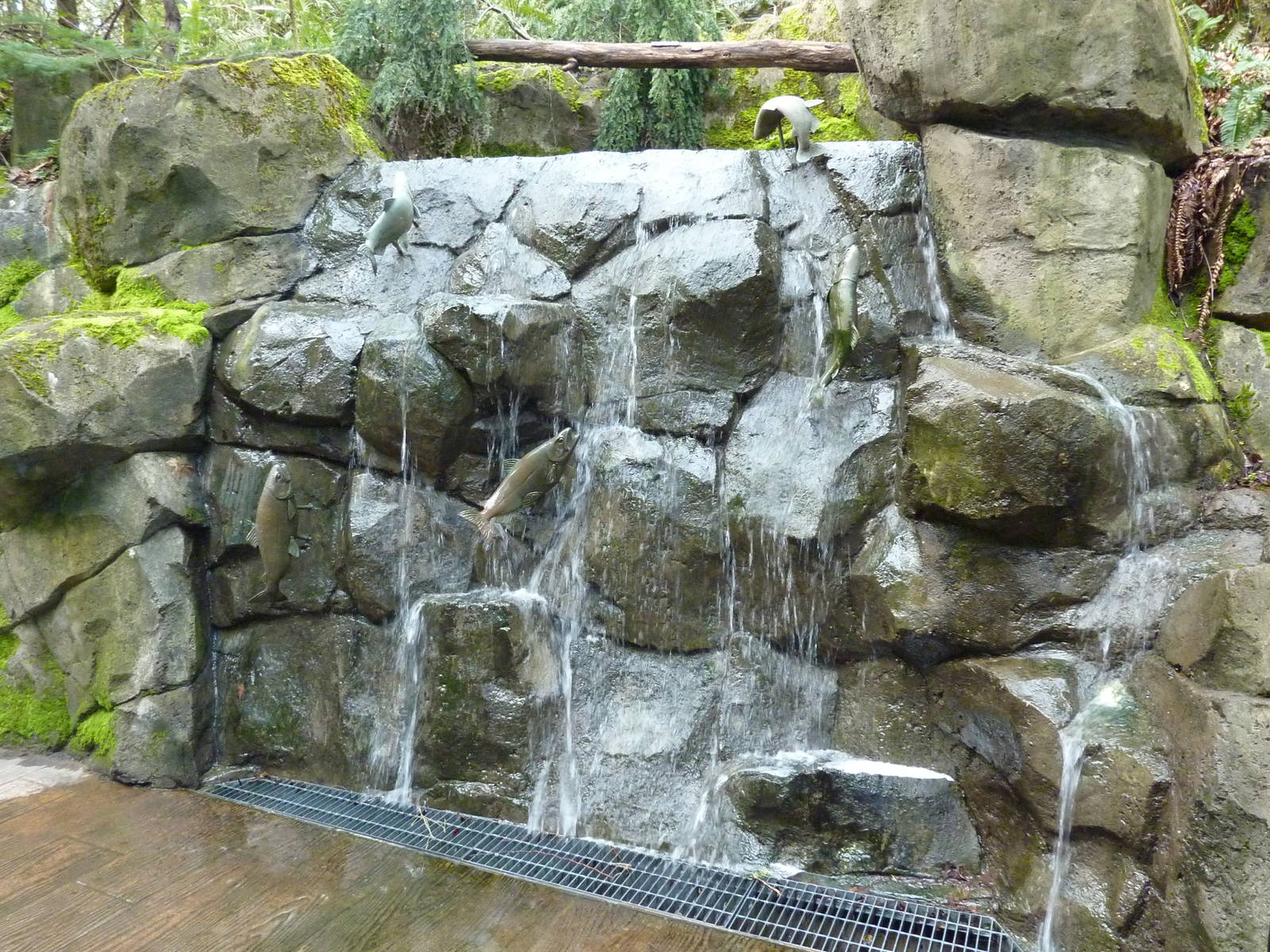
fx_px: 917
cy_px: 476
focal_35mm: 25
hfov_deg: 69.4
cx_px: 635
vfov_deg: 54.9
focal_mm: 4.1
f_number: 3.3
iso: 400
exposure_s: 1/30
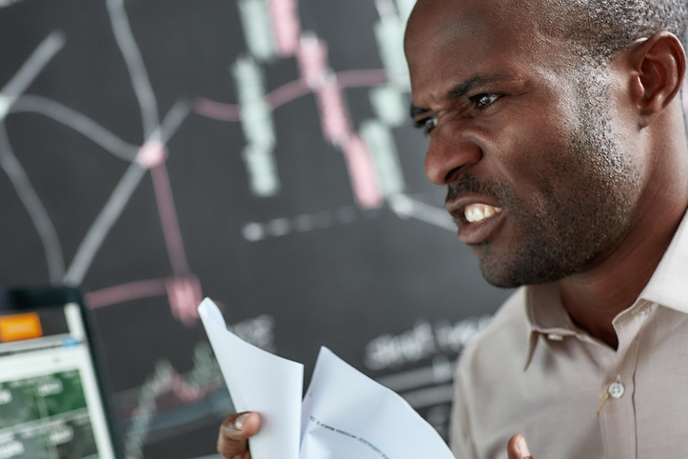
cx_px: 330
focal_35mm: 62
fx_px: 1185
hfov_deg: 32.4
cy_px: 320
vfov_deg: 21.8
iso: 500
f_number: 2.5
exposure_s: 1/200
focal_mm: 35
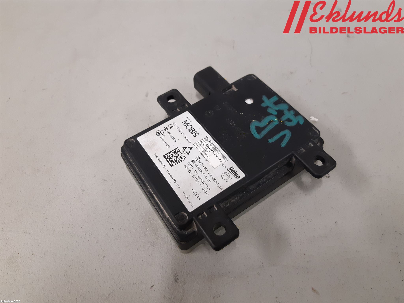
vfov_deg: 53.1
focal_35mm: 26
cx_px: 202
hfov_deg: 67.3
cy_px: 152
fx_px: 303
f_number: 1.7
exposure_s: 1/50
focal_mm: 3.93
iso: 160
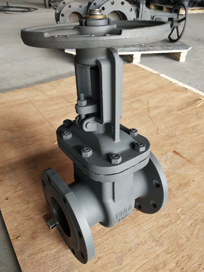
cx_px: 102
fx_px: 236
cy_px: 136
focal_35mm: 30
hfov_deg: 46.8
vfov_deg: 60.0
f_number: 1.8
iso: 233
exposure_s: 1/100
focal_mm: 3.95
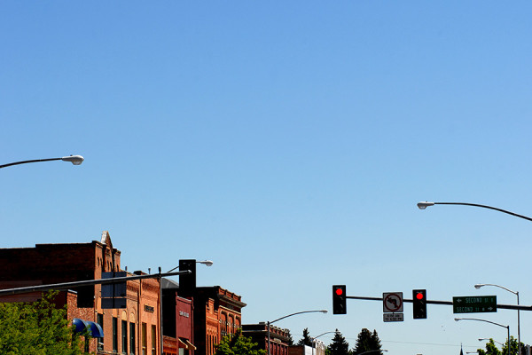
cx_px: 266
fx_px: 1773
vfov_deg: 11.4
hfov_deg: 17.1
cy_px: 178
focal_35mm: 120
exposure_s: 1/250
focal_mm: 80
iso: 100
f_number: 10
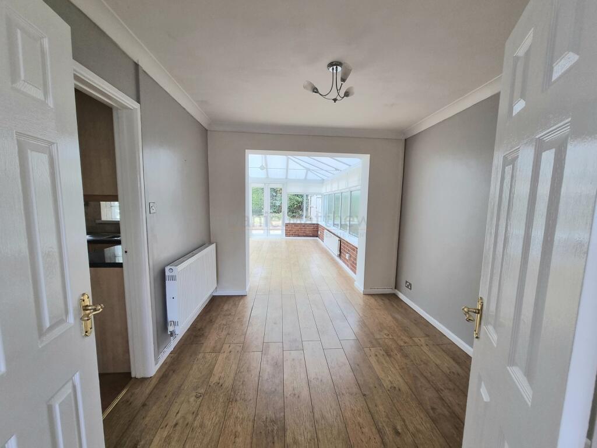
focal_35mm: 13
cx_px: 298
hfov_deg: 106.2
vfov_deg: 89.9
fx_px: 224
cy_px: 224
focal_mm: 2.2
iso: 100
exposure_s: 1/60.2
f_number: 2.2
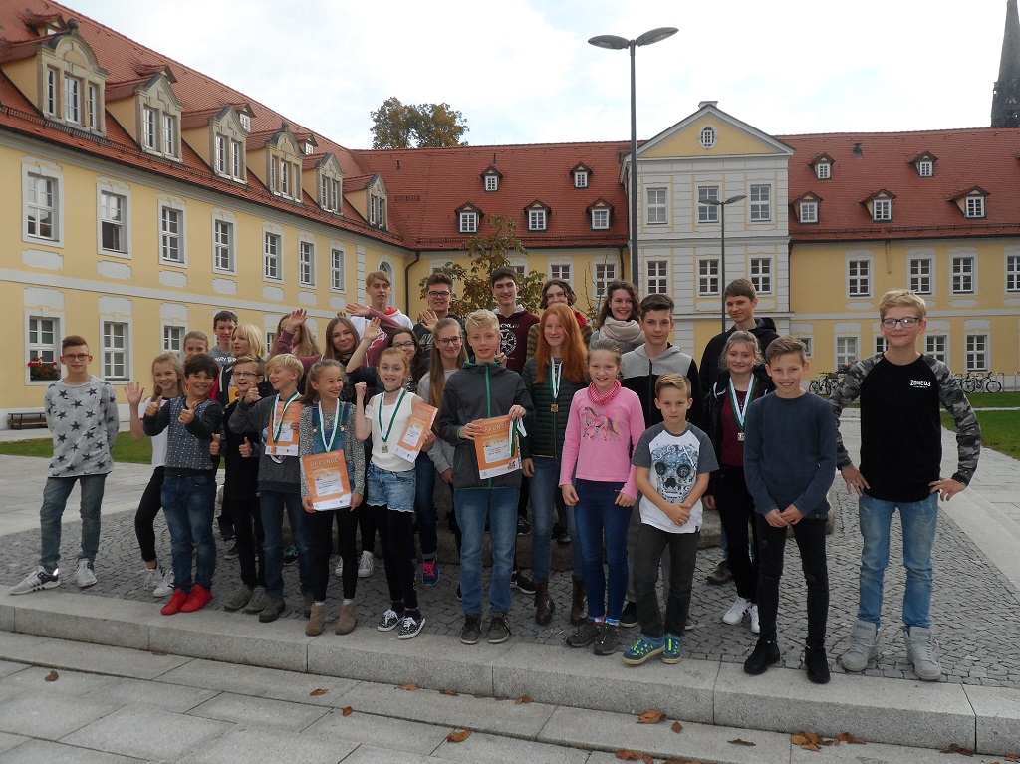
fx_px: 825
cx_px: 510
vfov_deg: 49.7
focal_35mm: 28
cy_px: 382
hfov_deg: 63.5
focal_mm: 4.9
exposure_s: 1/750
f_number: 3.1
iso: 120
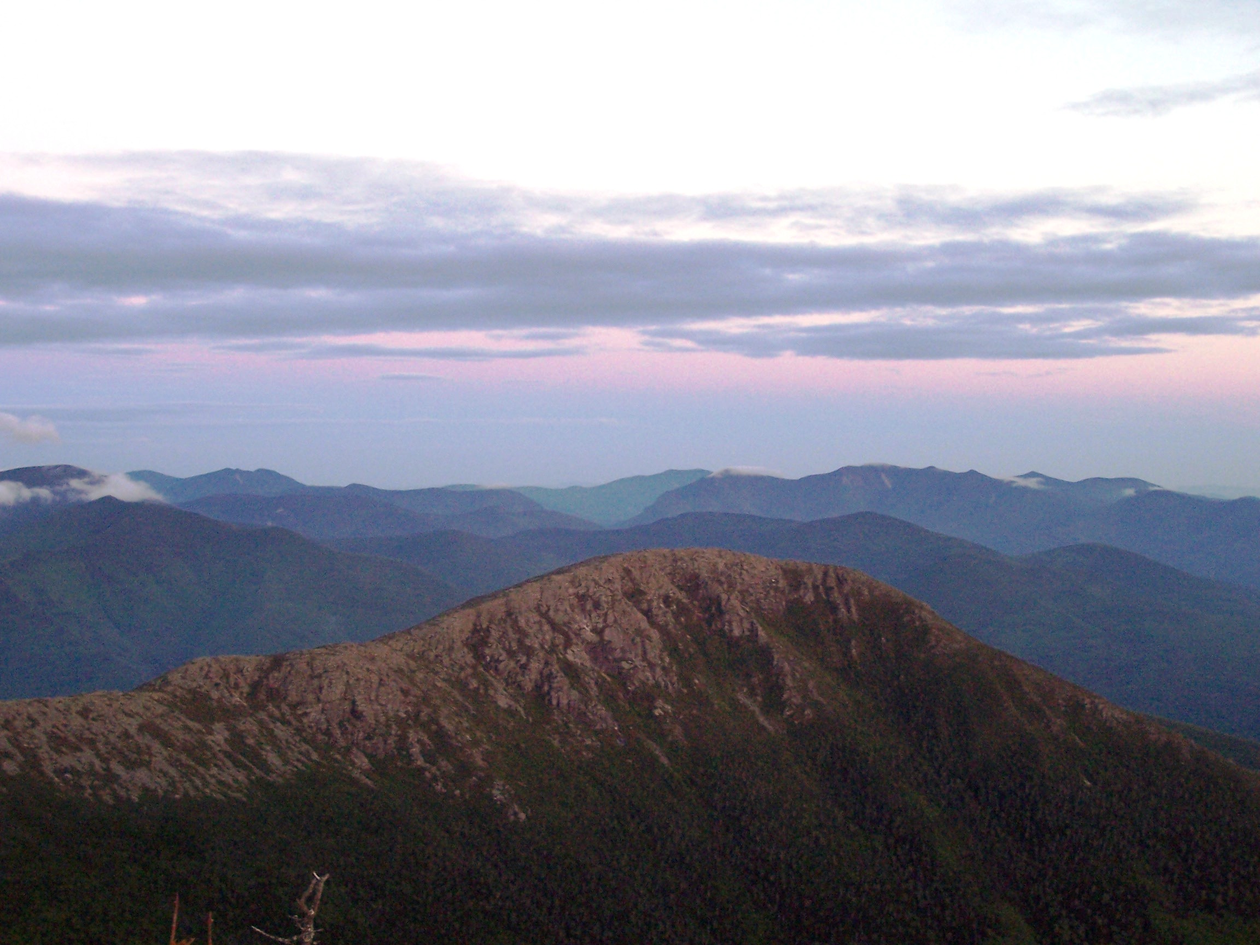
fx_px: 1929
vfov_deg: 27.5
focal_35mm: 53
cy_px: 472
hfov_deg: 36.2
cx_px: 630
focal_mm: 8.6
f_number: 3.4
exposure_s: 1/30
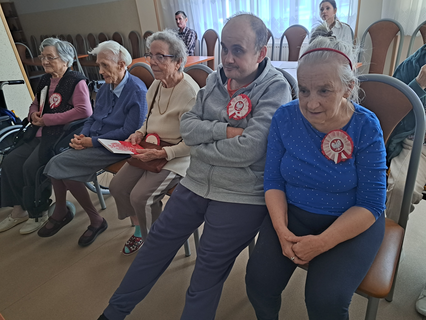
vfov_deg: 56.8
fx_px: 295
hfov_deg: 71.6
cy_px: 160
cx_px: 213
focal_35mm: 24
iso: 500
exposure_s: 1/25
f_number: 1.8
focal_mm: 5.23
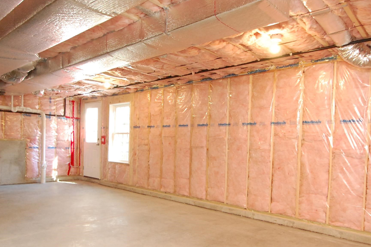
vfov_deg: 49.1
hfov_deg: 69.4
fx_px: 268
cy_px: 153
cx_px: 195
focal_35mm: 26
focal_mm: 10
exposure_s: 1/60
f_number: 4
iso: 1600
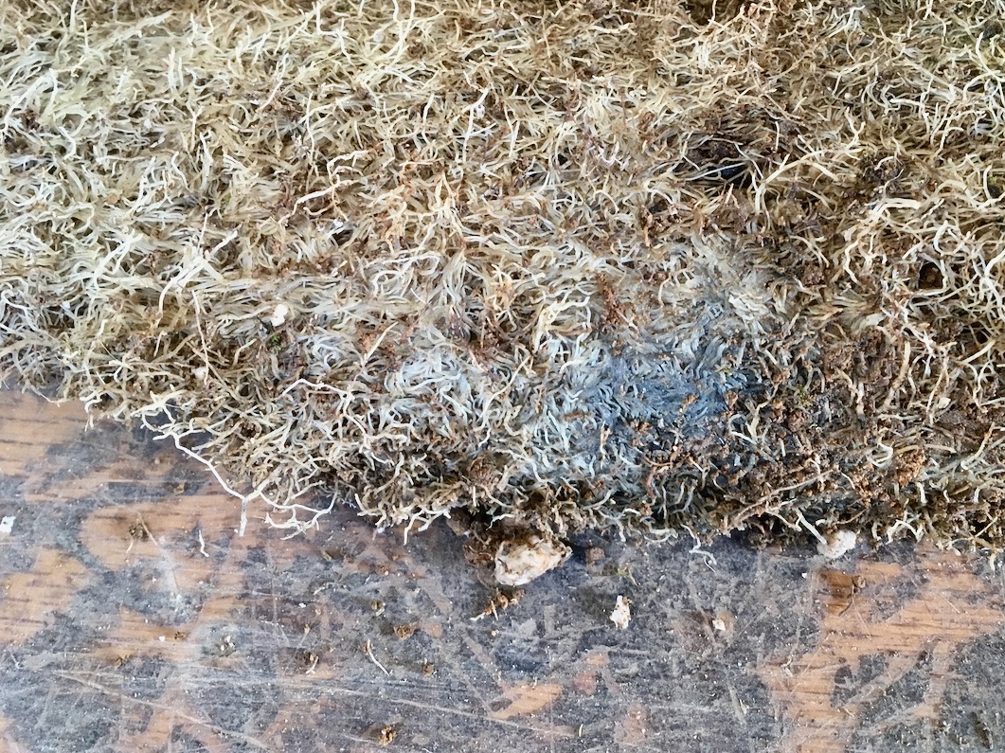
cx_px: 601
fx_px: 1016
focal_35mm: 35
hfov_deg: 52.3
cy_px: 327
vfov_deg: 40.6
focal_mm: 4.15
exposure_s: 1/30
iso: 125
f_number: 2.2
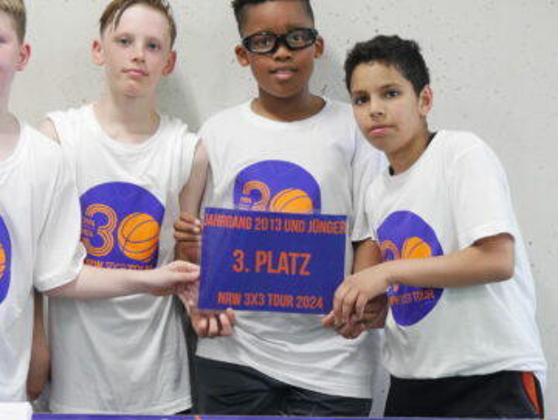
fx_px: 1582
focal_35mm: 98
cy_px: 298
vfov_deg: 15.1
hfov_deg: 20.0
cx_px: 310
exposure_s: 1/60
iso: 1600
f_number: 4.3
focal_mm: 23
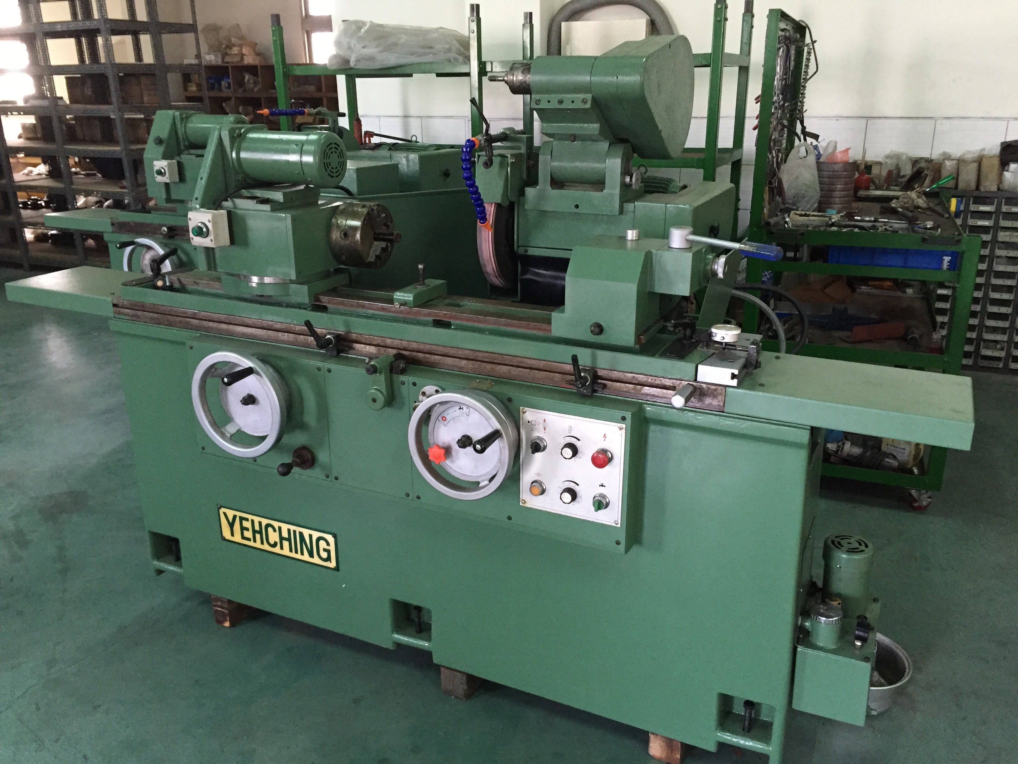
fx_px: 853
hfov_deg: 61.7
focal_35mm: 29
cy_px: 382
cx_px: 509
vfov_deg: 48.2
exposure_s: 1/30
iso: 200
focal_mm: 4.15
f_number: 2.2
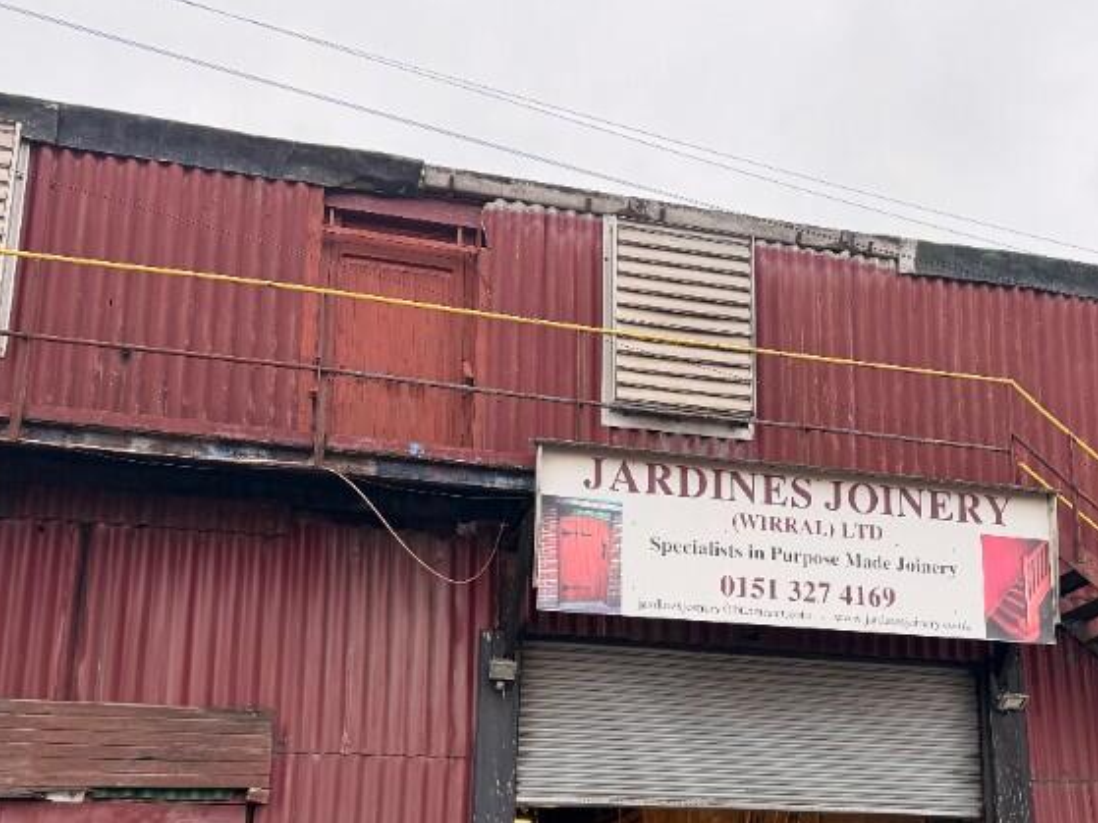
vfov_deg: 32.2
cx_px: 733
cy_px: 623
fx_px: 1395
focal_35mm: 44
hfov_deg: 42.4
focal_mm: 6.76
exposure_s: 1/363
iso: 100
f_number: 1.78
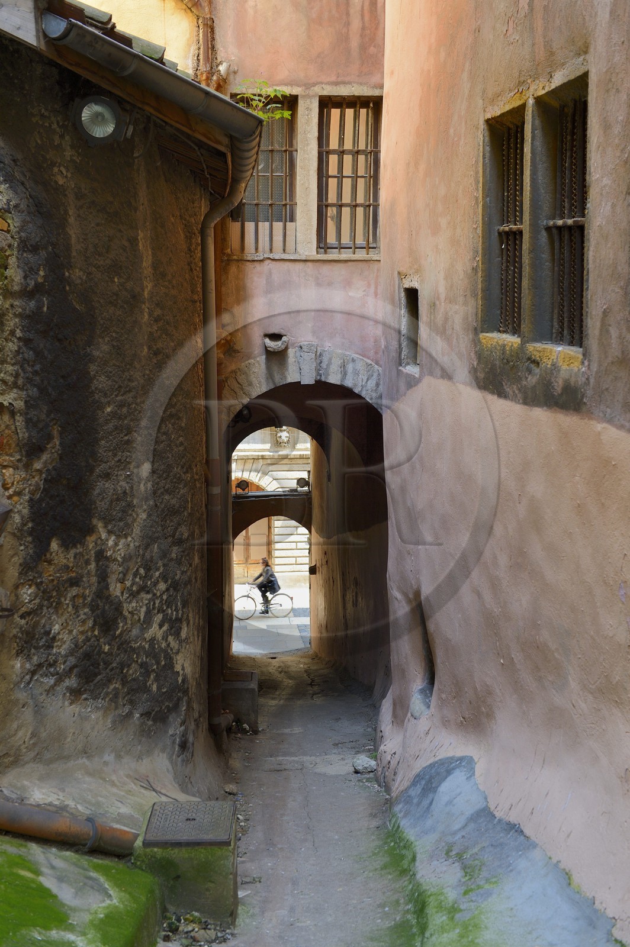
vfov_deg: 43.6
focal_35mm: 45
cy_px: 474
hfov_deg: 29.8
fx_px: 1183
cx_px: 315
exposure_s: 1/80
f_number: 5.6
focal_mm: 45
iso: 400
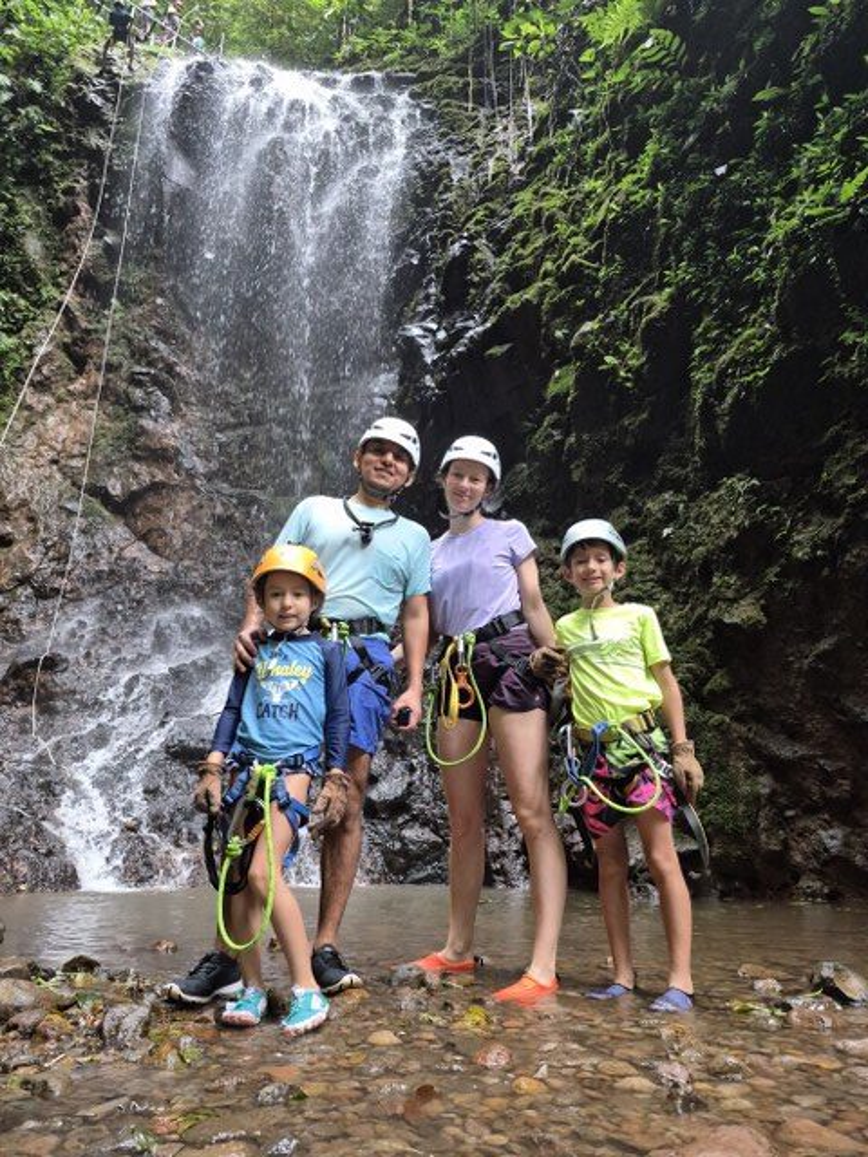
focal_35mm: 23
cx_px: 434
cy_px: 578
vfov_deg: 73.9
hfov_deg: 58.9
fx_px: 769
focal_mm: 5.4
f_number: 1.8
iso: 800
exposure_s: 1/120
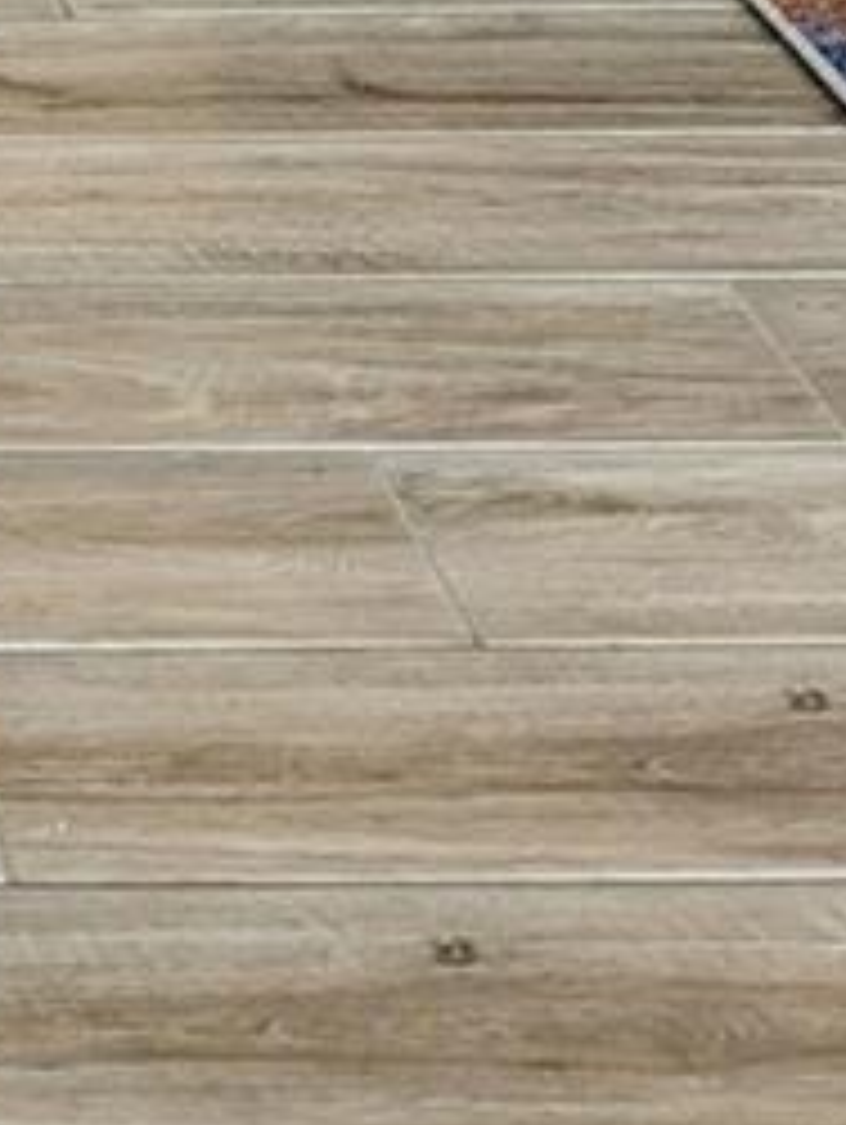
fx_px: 3741
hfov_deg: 11.5
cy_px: -832
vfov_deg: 15.1
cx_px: -916
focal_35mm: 115
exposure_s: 1/30
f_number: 1.85
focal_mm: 6.81
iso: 34
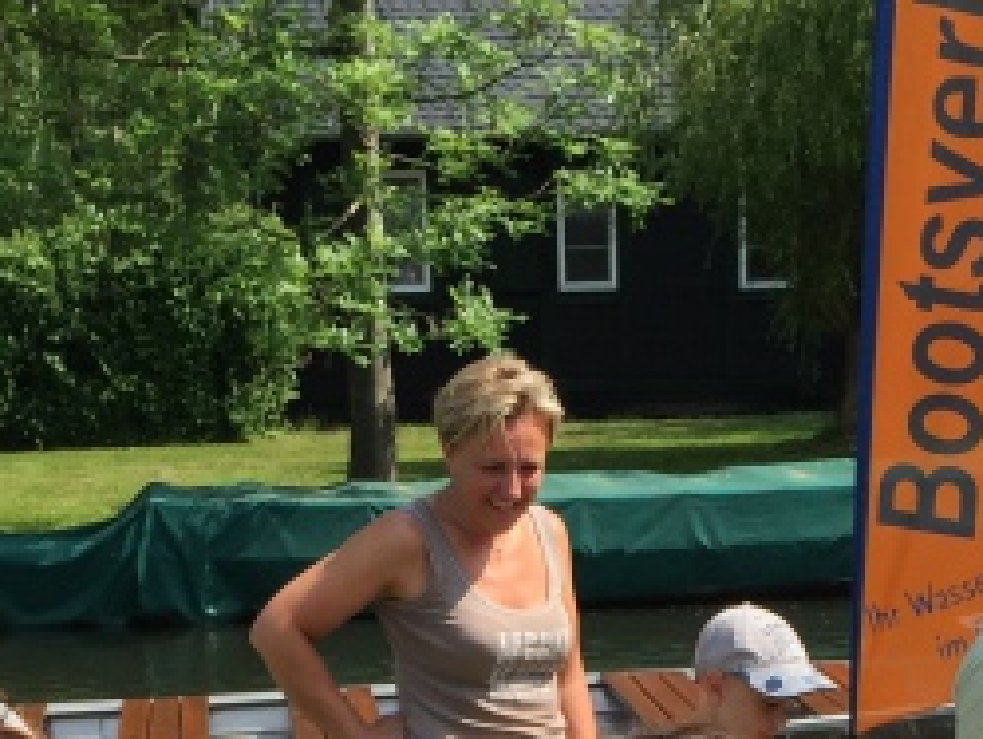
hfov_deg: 21.0
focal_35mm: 93
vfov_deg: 14.6
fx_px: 2642
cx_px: 604
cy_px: 1174
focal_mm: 4.15
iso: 32
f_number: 2.2
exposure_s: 1/1319
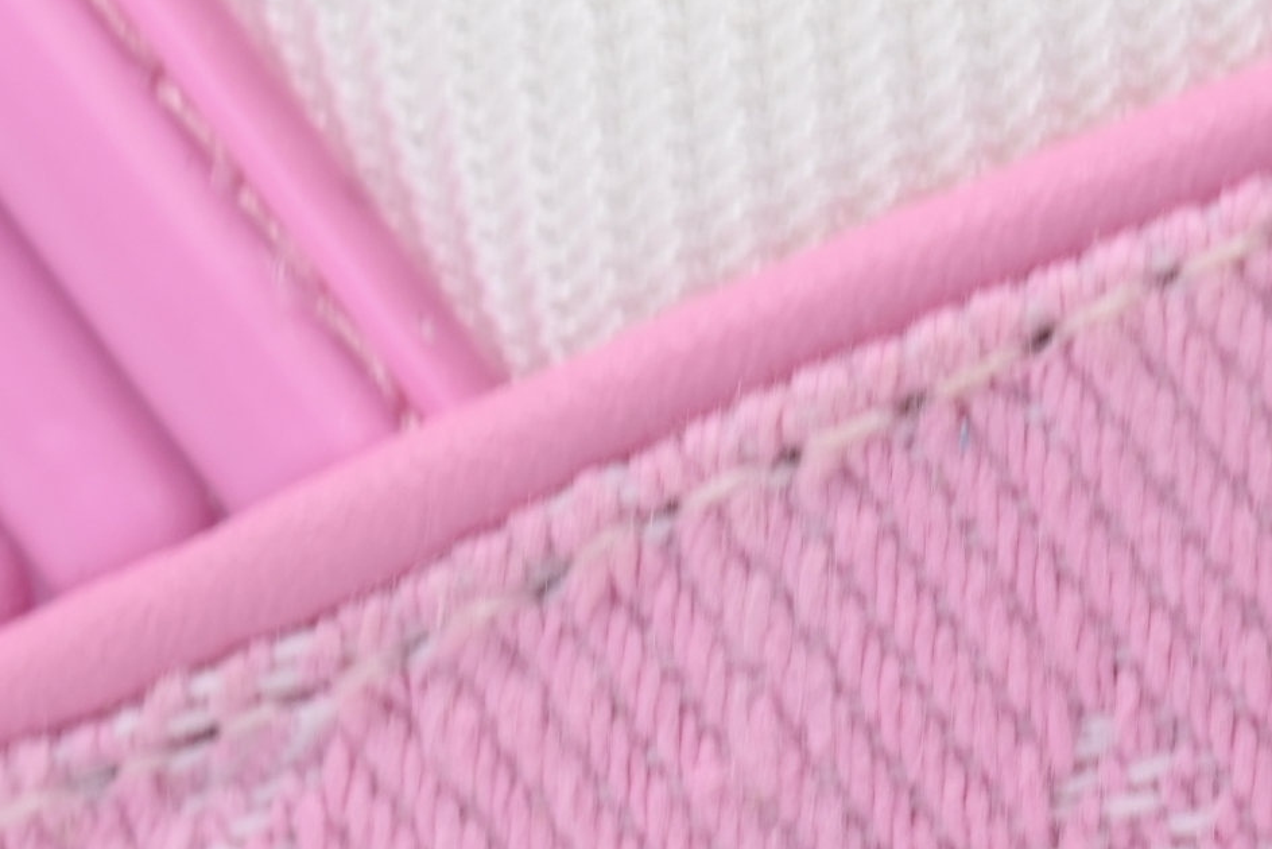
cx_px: 1164
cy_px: 980
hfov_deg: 4.5
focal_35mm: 459
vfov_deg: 3.0
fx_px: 16222
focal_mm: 105
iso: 400
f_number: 11
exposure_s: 1/100
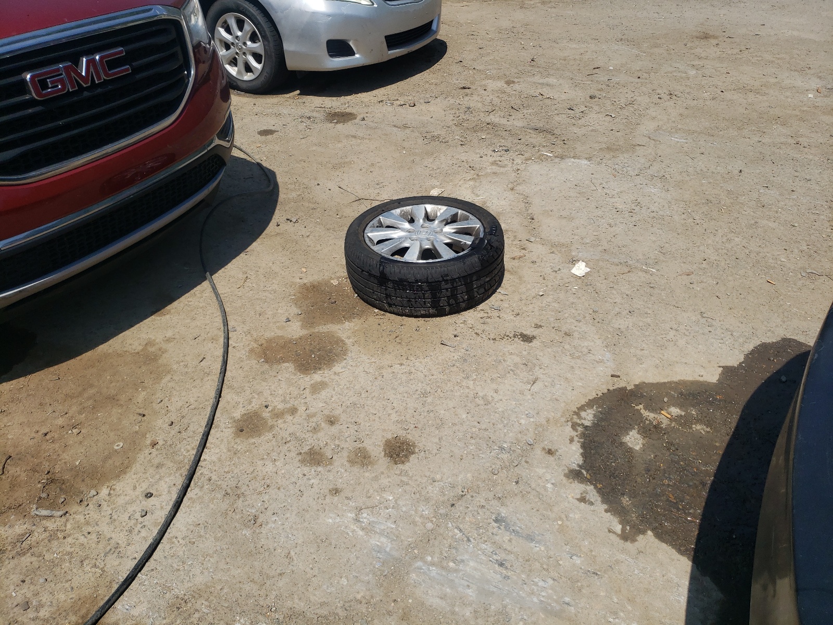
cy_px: 312
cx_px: 416
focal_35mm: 26
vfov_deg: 53.1
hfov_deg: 67.3
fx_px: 626
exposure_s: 1/5000
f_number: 1.5
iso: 50
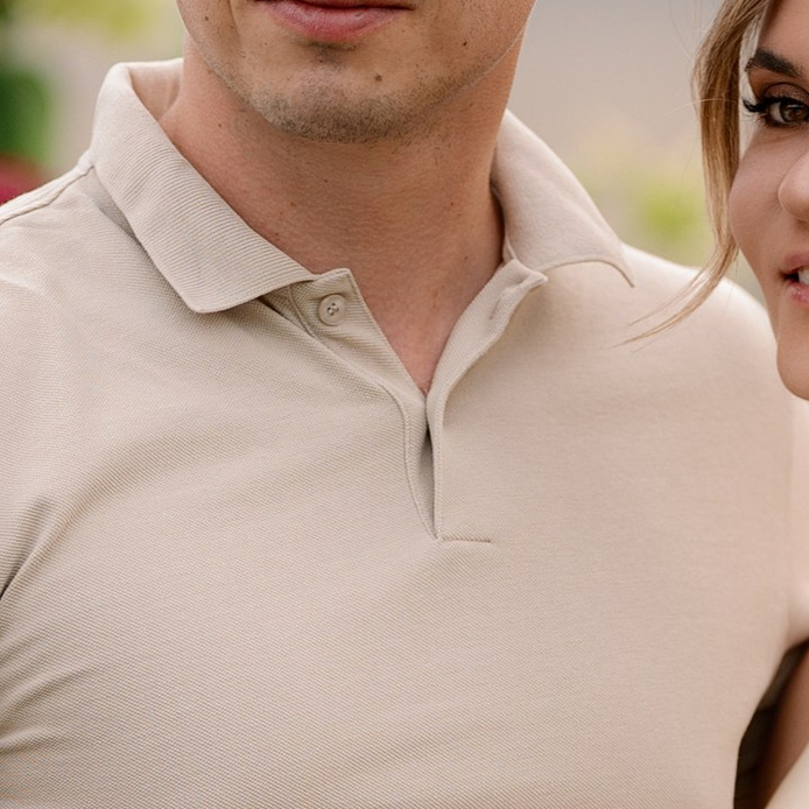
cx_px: 748
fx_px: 16816
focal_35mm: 636
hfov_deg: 2.8
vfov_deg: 2.8
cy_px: 863
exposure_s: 1/500
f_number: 1.8
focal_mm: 135
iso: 64
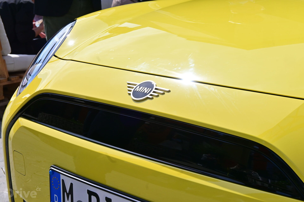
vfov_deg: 18.2
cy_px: 101
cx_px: 152
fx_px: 633
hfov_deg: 27.0
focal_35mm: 75
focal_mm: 50
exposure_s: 1/500
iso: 250
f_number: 11
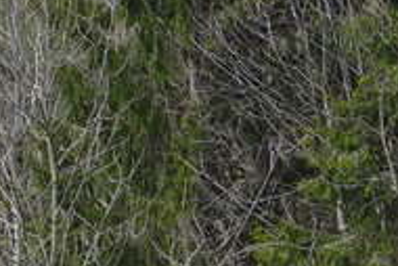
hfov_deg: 7.1
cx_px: -175
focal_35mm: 284
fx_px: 3142
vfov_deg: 4.8
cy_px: -134
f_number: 2.8
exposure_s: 1/800
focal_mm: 14.7
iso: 80
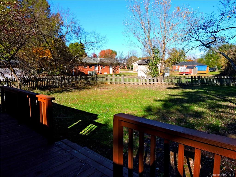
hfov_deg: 71.6
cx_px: 118
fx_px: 164
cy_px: 88
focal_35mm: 24
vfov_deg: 56.8
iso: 100
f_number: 3.3
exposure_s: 1/640
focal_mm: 4.3
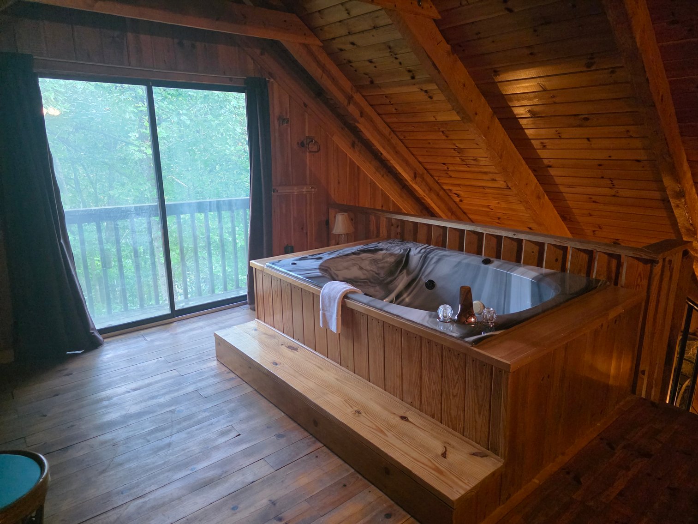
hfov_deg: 73.9
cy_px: 262
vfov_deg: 58.9
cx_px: 349
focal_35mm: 23
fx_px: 464
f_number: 1.7
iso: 1600
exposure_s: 1/120
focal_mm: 6.3
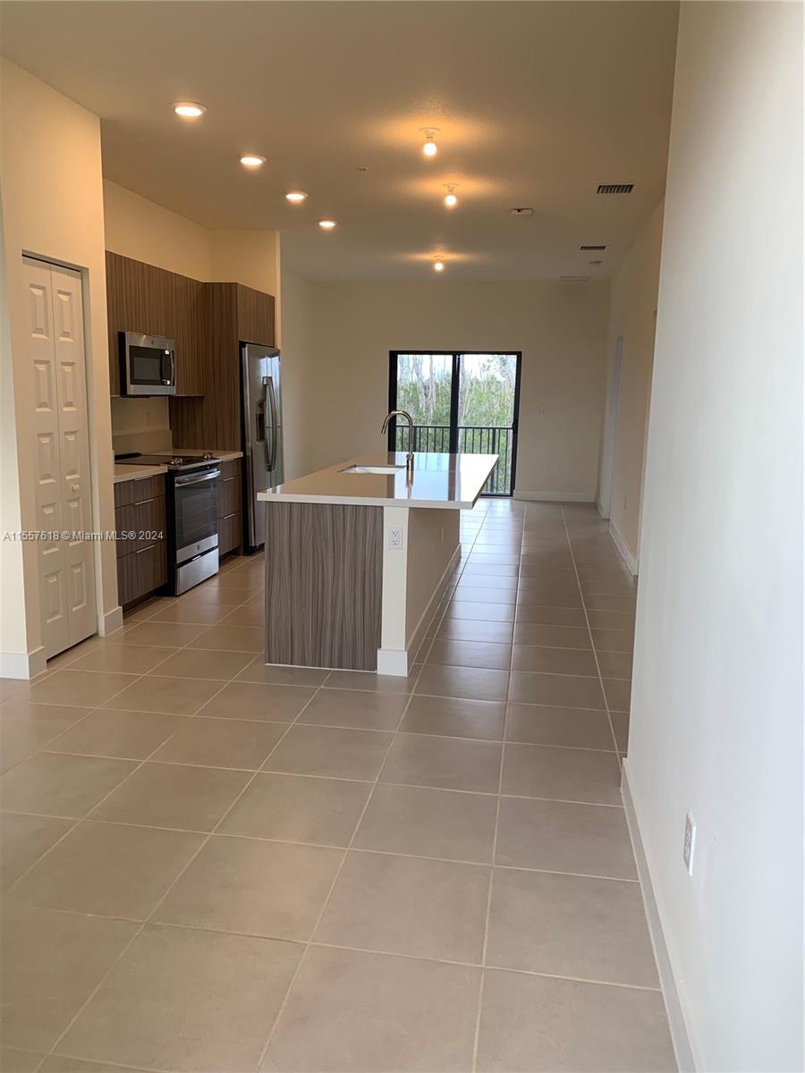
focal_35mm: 26
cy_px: 536
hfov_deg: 53.1
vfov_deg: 67.3
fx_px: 806
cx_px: 402
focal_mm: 4.25
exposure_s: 1/120
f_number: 1.8
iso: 40
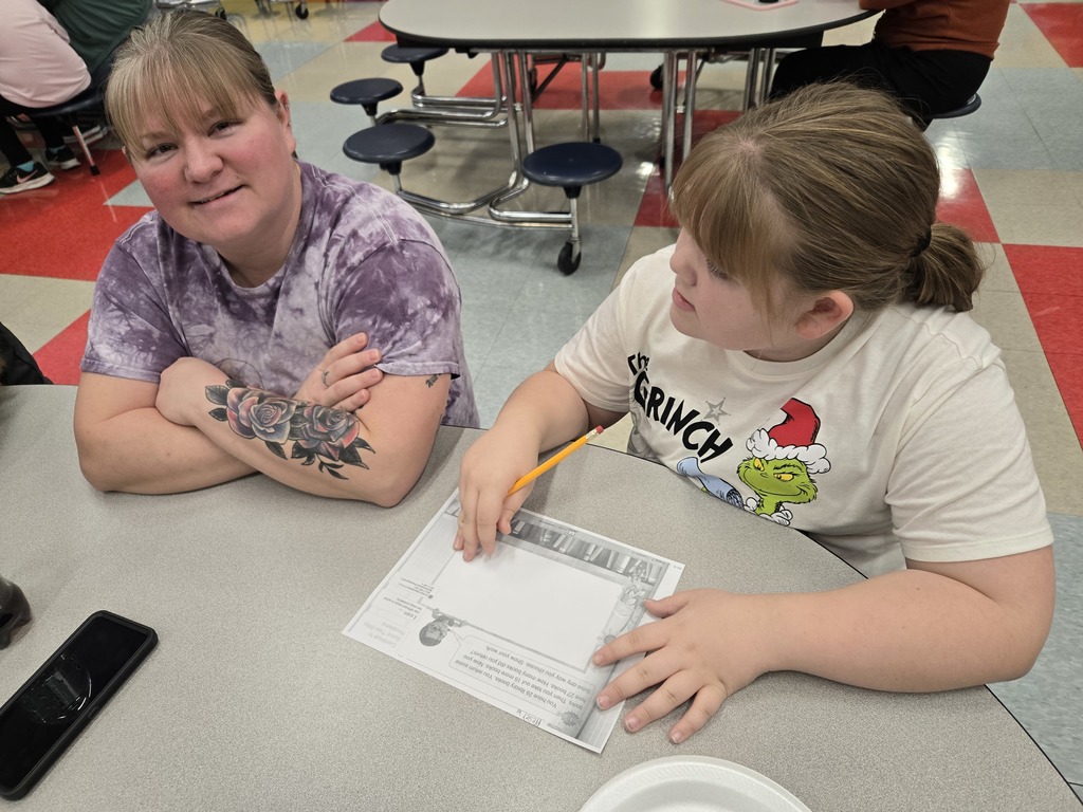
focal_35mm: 23
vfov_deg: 58.9
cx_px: 542
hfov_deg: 73.9
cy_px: 406
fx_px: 720
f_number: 1.8
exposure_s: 1/120
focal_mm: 5.4
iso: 160
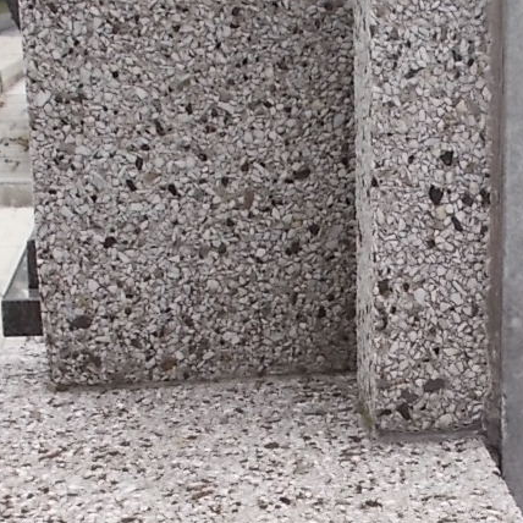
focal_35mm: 86
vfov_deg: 20.1
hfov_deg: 20.0
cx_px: 380
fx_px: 1470
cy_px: 379
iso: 80
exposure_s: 1/320
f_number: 3.2
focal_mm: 4.6
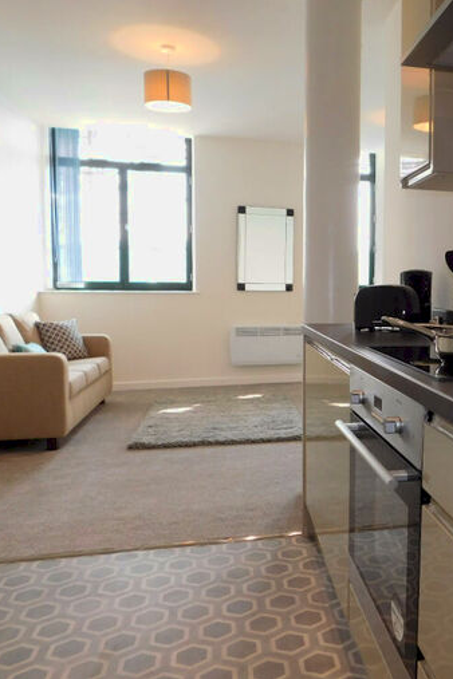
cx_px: 390
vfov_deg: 57.2
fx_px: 623
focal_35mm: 33
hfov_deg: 37.8
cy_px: 329
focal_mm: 4
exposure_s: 1/30
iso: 125
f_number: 3
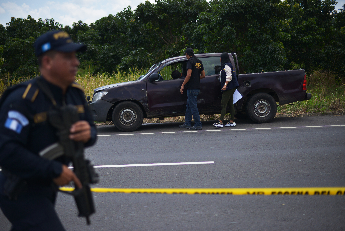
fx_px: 479
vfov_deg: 27.0
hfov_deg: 39.6
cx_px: 172
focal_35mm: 50
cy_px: 116
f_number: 2
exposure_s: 1/8000
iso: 200
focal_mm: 50
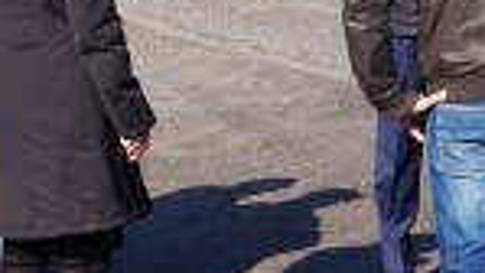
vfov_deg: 7.0
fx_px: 2239
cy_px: 52
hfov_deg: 12.3
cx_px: 345
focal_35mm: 174
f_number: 10
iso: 100
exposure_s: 1/125
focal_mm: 30
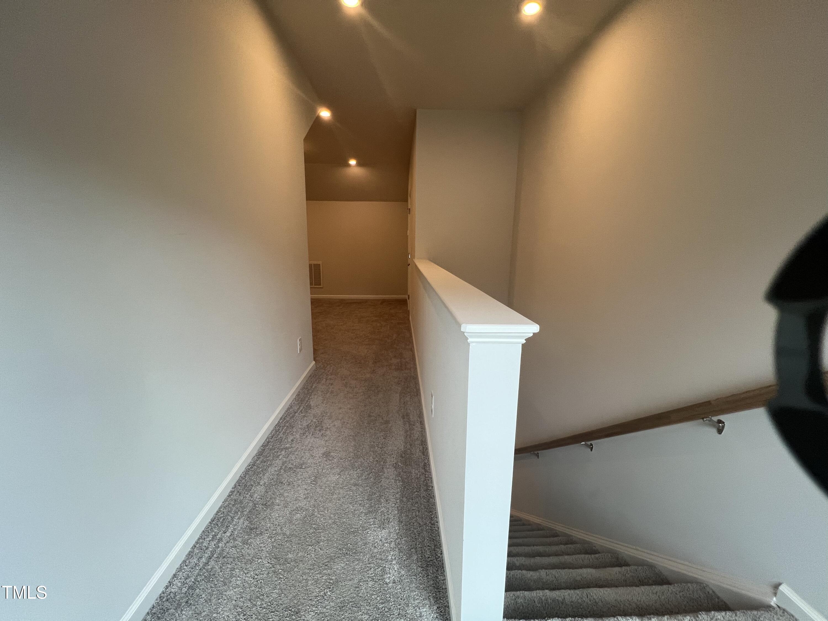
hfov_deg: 106.2
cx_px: 414
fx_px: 311
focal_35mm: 13
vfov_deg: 89.9
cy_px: 310
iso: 125
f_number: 1.8
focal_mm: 1.57
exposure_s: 1/120
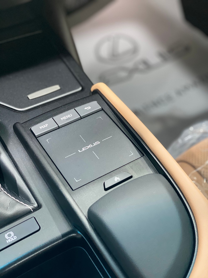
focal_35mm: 52
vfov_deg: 36.8
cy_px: 139
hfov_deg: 28.0
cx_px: 104
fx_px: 417
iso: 400
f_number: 2
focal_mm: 6
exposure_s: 1/24
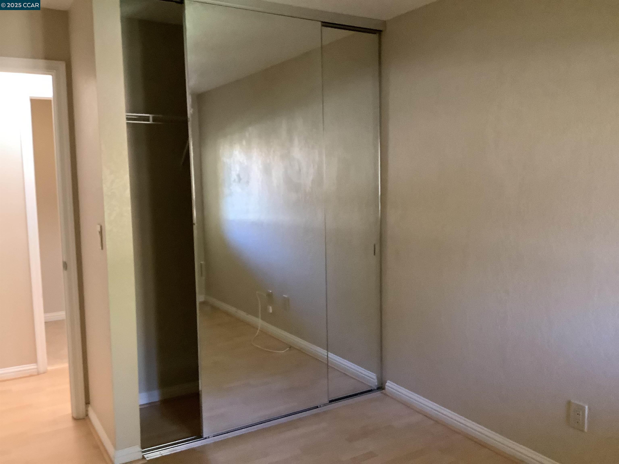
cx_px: 310
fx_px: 554
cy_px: 232
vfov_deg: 45.4
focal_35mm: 31
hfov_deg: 58.4
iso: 400
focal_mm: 3.3
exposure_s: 1/25
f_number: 2.4
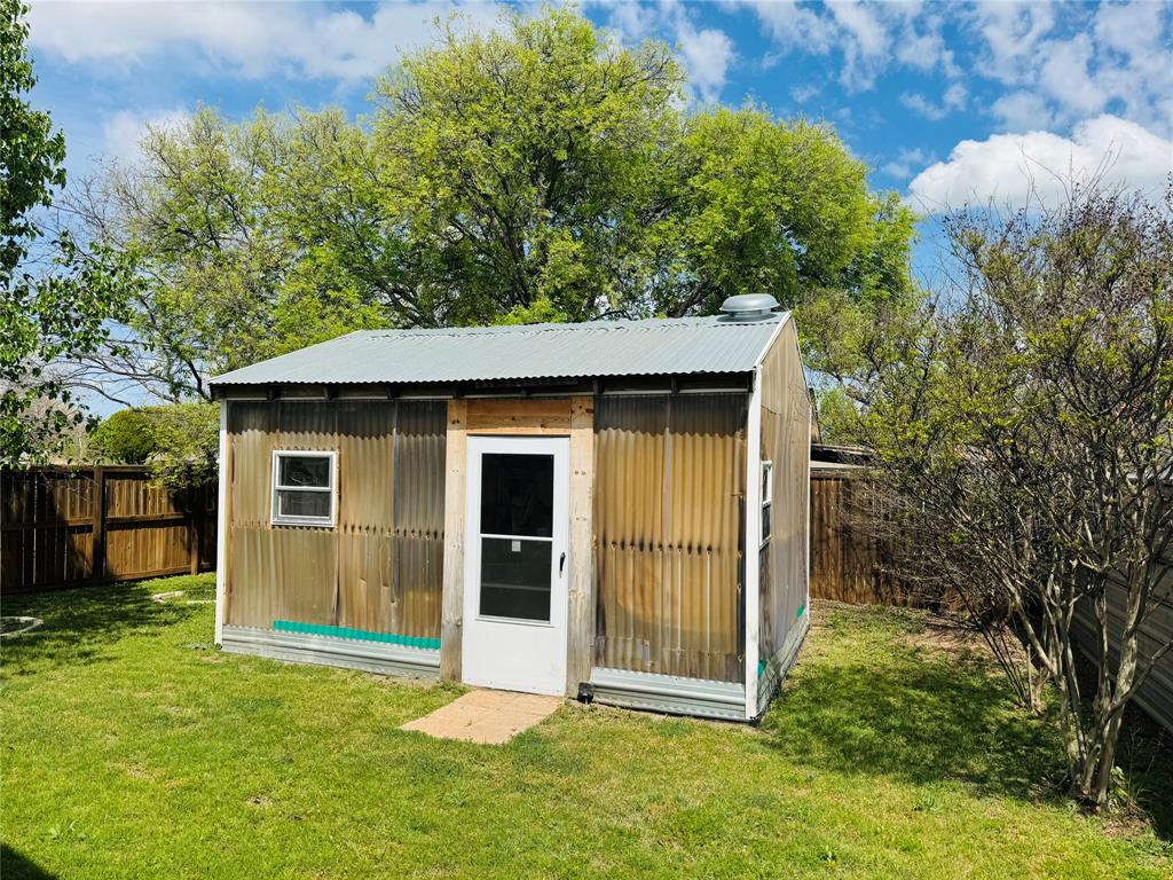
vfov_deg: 56.8
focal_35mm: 24
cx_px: 586
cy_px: 440
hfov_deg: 71.6
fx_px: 813
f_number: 1.78
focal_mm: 6.76
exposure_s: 1/5348
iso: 80
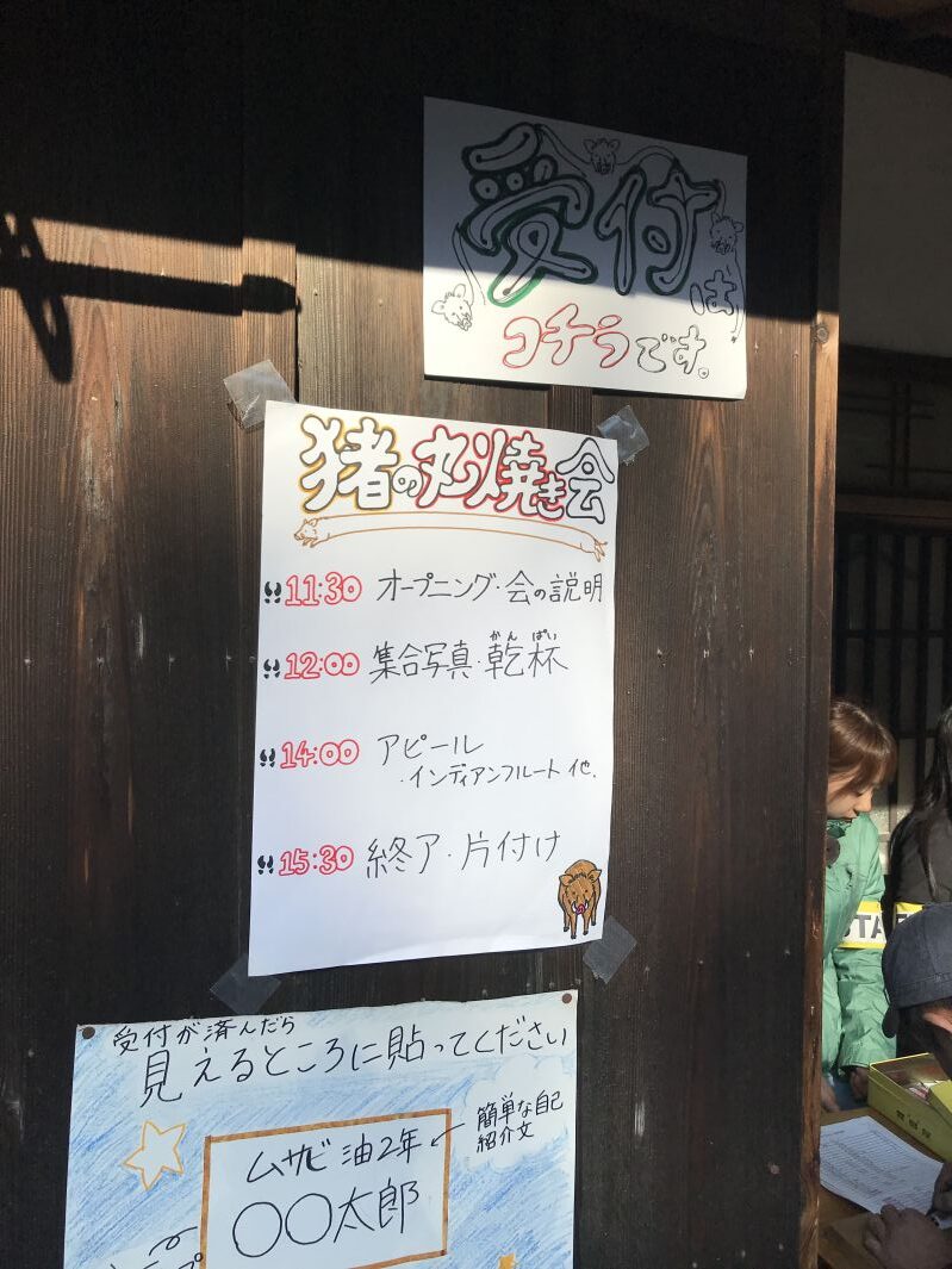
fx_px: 1027
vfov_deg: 63.4
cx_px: 476
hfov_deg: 49.8
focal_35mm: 28
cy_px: 634
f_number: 1.8
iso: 20
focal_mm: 3.99
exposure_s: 1/997
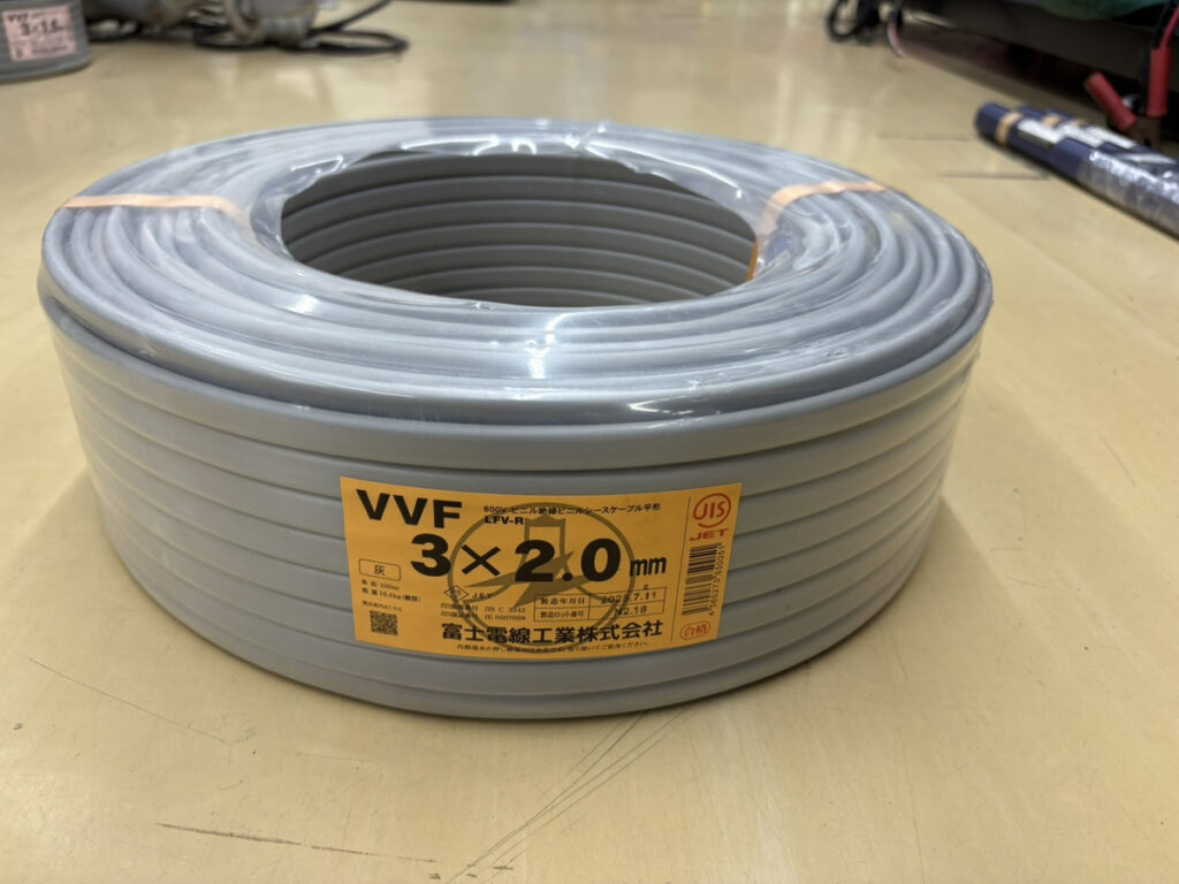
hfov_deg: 67.3
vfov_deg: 53.1
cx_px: 590
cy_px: 442
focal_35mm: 26
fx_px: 886
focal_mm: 5.96
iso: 64
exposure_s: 1/100
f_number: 1.6
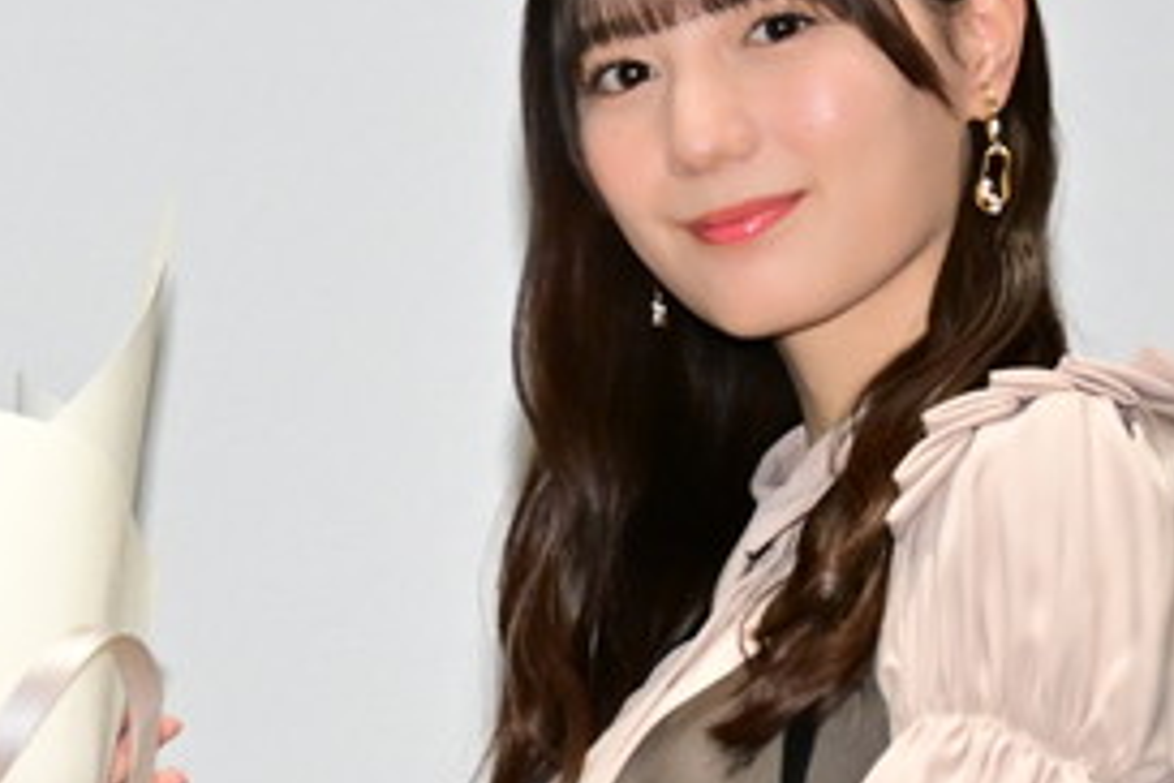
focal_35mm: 275
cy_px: 1026
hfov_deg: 7.5
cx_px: 4
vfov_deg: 5.0
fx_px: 8967
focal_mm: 50
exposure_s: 1/200
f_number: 5.6
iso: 3200
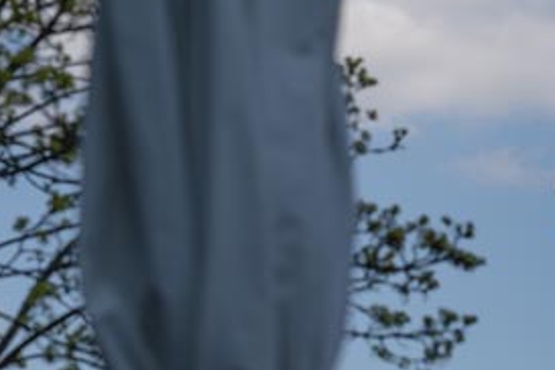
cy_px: 130
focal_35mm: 187
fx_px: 2883
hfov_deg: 11.0
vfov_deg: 7.3
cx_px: 305
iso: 100
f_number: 2.8
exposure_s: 1/3200
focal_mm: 85
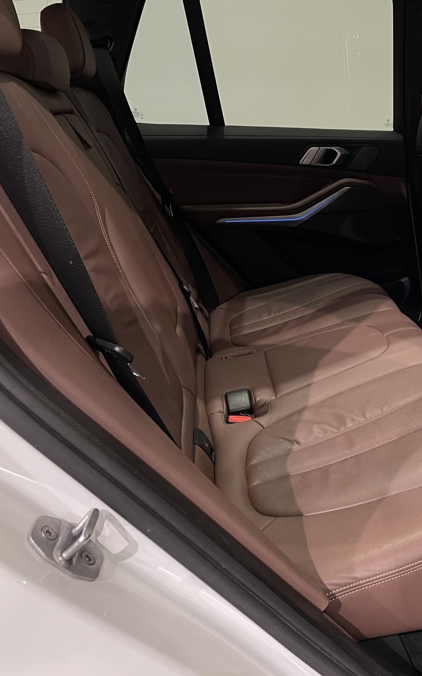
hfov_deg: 32.7
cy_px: 339
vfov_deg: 52.8
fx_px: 681
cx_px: 379
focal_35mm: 37
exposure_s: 1/50
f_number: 1.6
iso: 200
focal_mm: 4.2
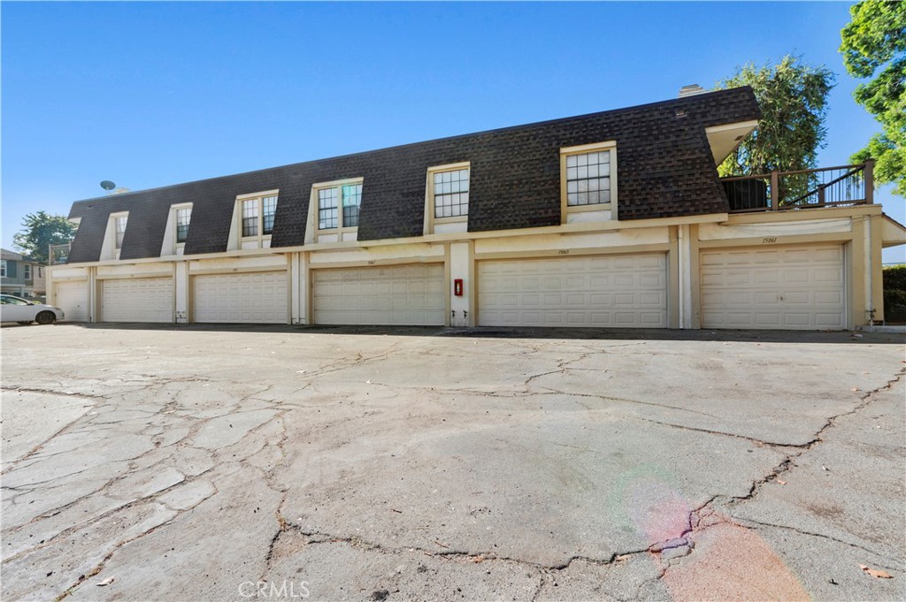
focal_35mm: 15
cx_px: 453
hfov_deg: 100.4
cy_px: 301
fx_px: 377
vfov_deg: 77.2
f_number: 14
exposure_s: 1/125
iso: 200
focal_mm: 15
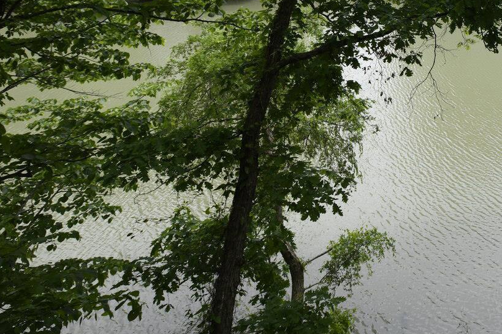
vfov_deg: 31.0
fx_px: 488
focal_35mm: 35
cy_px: -81
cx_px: 554
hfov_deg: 42.5
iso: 64
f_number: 5
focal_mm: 14
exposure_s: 1/125
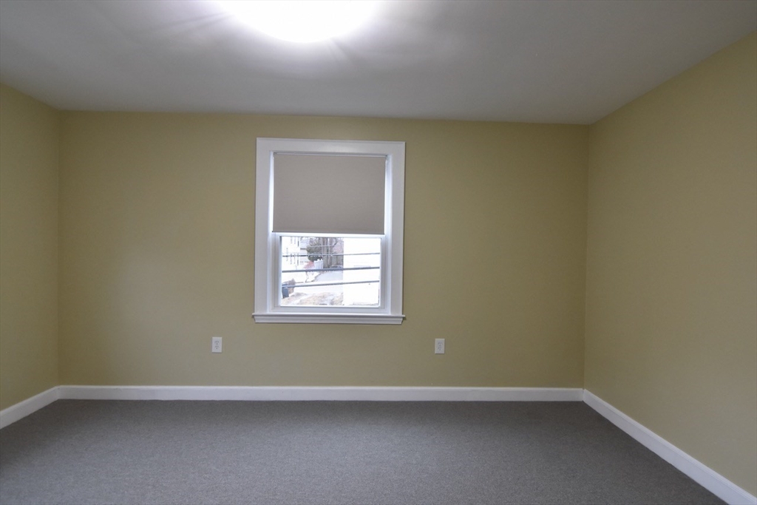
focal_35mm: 21
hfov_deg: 81.2
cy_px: 252
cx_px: 378
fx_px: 442
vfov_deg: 59.5
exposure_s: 1/60
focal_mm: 14
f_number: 4
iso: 800
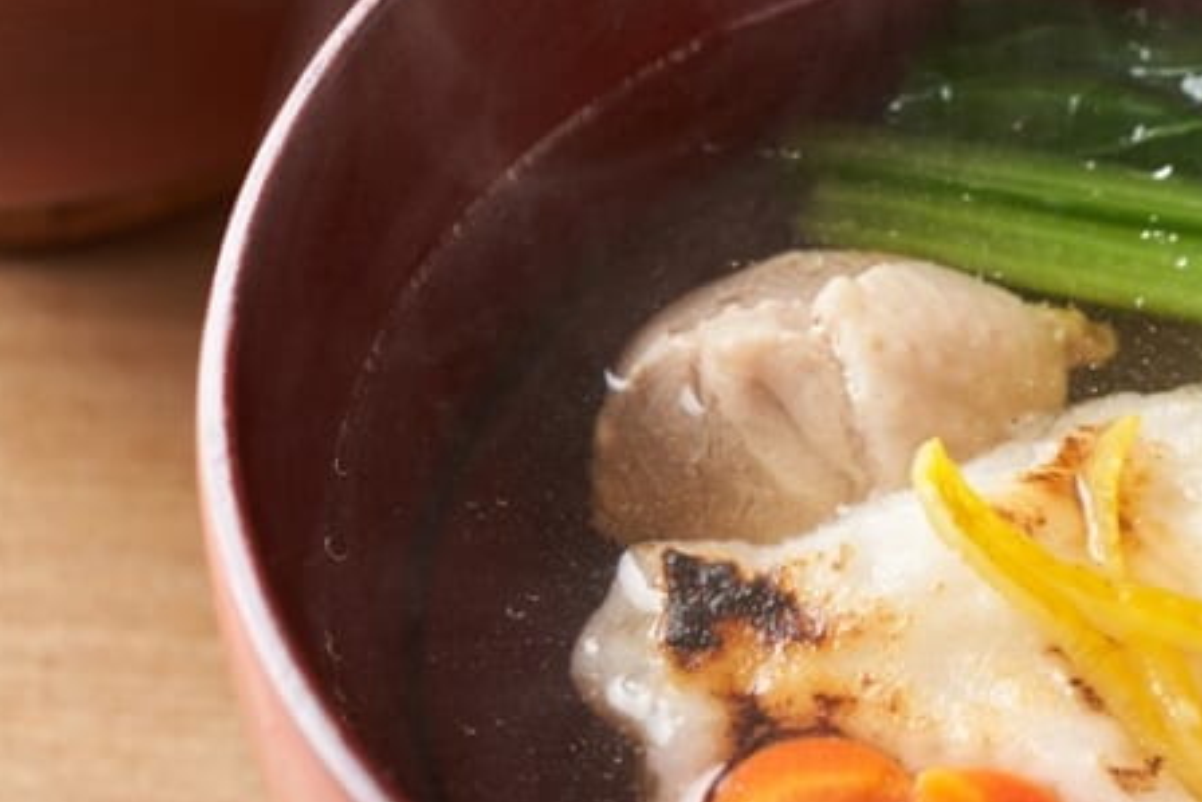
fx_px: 8049
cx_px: 861
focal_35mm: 241
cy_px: 331
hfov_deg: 8.5
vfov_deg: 5.7
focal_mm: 90
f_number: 7.1
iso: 100
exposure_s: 1/125
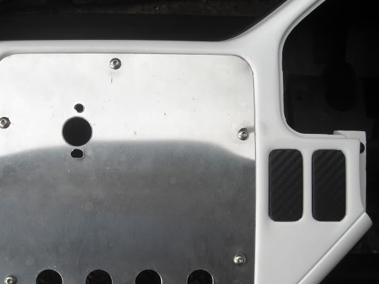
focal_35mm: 50
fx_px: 547
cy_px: 196
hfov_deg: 37.9
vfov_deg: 28.9
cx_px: 139
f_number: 2.8
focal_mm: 5.7
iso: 64
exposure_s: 1/250
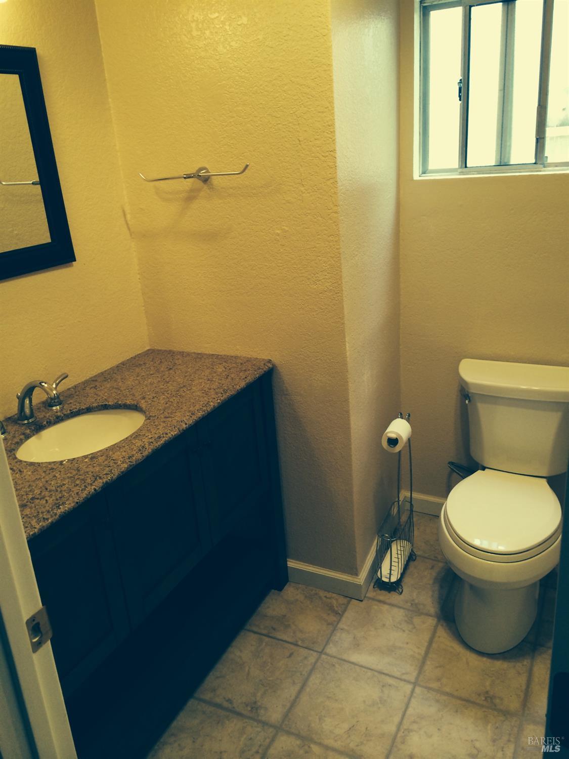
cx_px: 284
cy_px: 380
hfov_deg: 46.8
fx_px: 657
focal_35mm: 30
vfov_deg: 60.0
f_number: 2.2
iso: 100
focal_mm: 4.12
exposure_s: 1/30
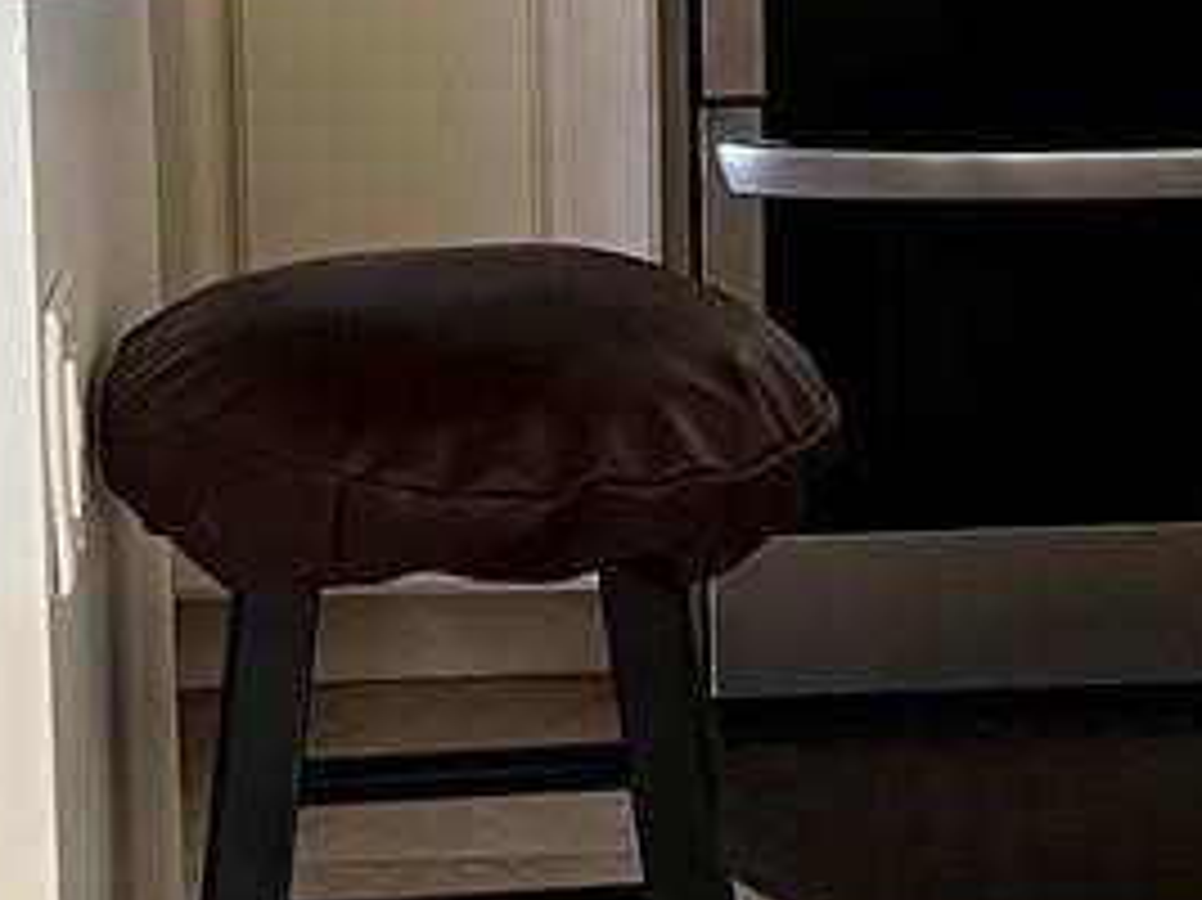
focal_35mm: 156
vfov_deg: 9.4
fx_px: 5414
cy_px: -18
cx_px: 1013
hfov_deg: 12.6
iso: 125
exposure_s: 1/67
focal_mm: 5.7
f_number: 1.5
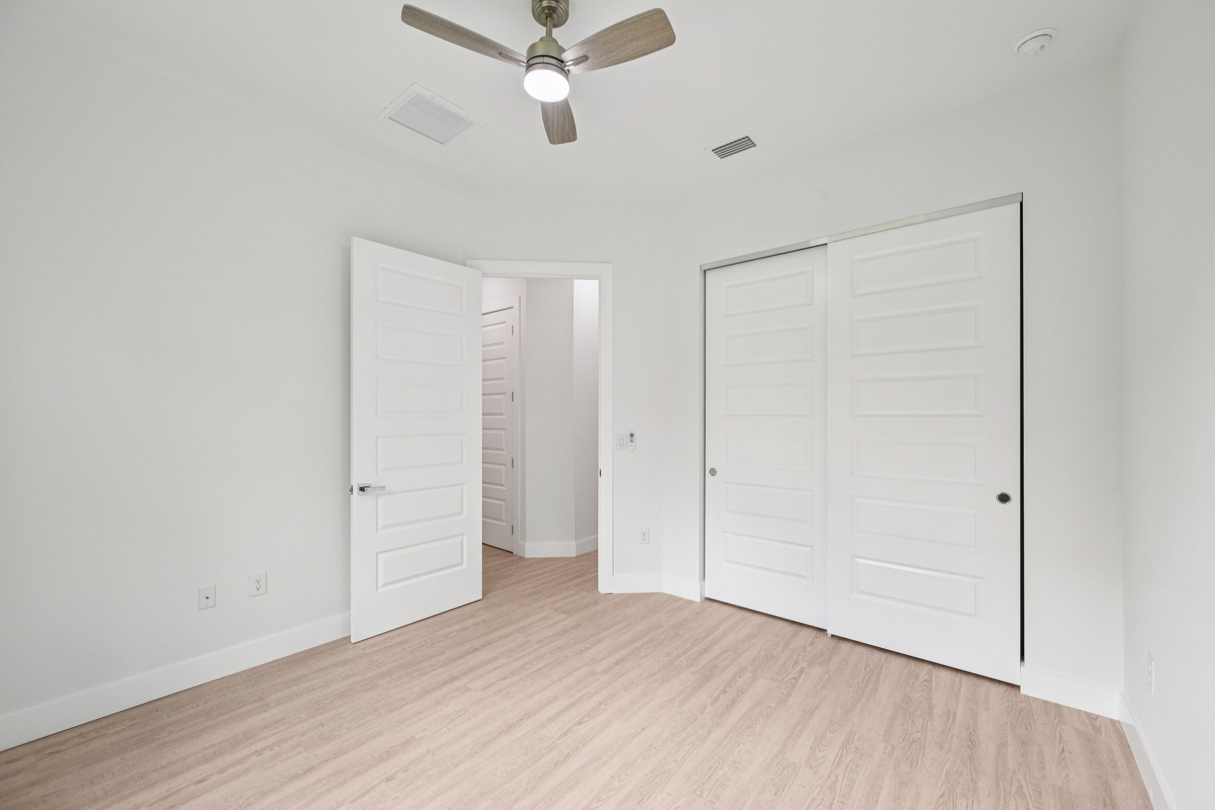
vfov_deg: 81.2
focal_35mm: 14
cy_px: 405
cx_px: 608
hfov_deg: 104.3
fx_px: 472
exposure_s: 1/80
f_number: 8
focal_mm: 14
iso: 400
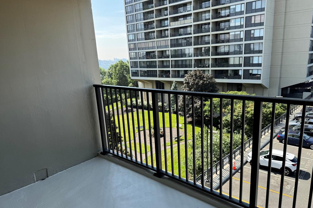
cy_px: 115
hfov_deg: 69.4
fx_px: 226
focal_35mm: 26
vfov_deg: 49.5
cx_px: 162
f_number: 1.78
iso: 80
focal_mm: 6.76
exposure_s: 1/1076
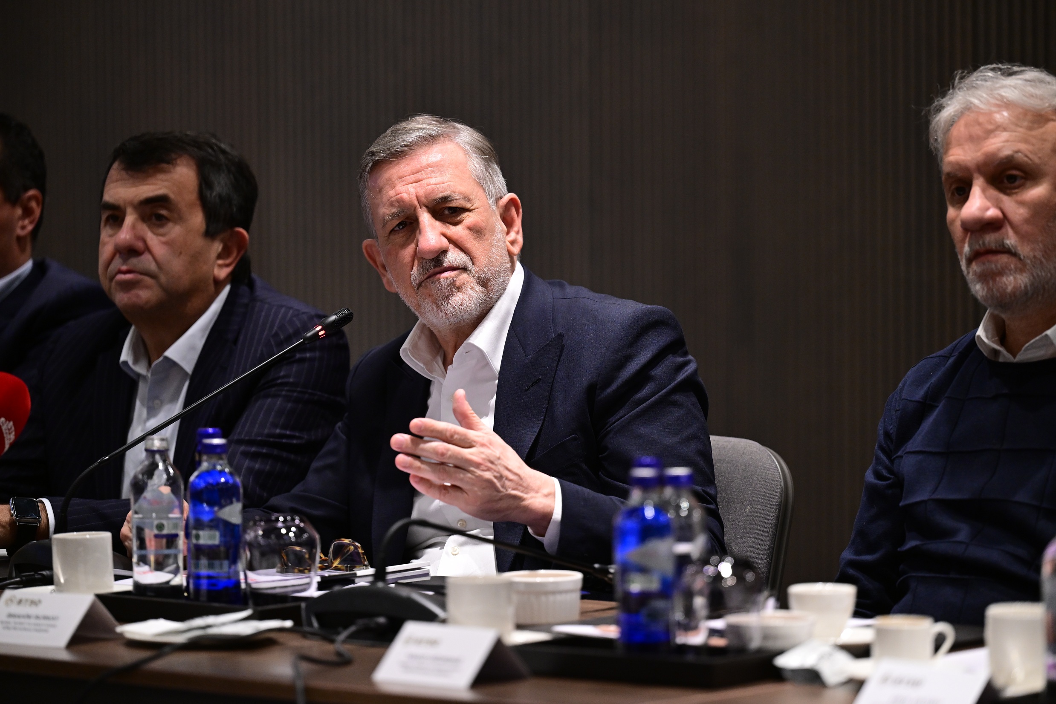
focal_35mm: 140
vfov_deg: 9.8
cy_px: 352
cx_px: 528
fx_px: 4107
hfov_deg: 14.7
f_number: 2.8
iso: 1600
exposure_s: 1/250
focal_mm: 140
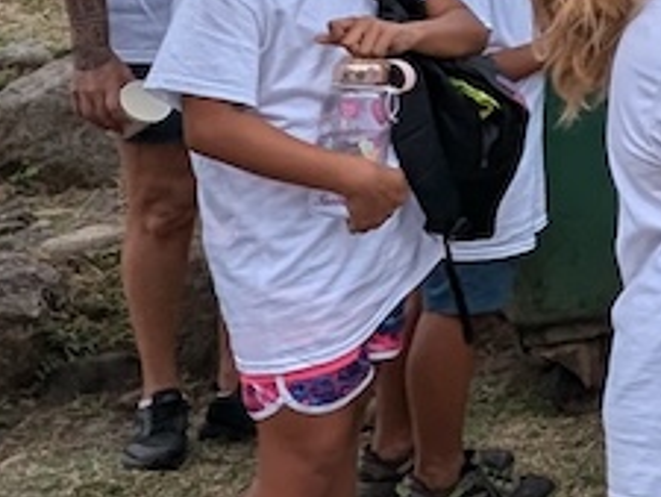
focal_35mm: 82
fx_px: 1567
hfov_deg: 16.7
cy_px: -263
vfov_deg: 16.3
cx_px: 1379
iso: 36
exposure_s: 1/1081
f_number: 2.2
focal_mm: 1.95
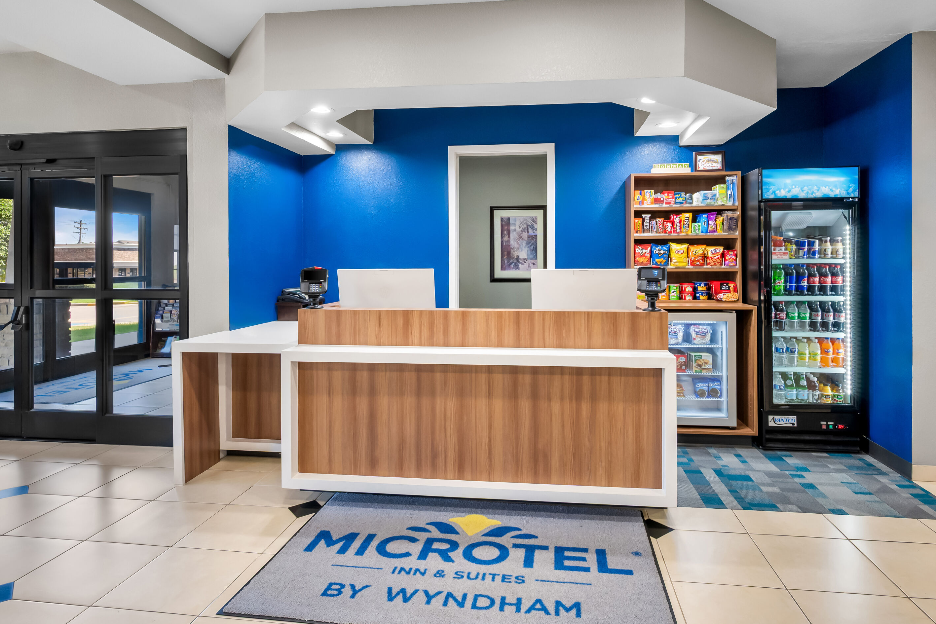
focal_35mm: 19
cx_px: 485
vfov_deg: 65.9
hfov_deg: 88.3
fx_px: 482
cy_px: 309
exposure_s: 1/20
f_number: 8
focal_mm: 17.5
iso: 2200
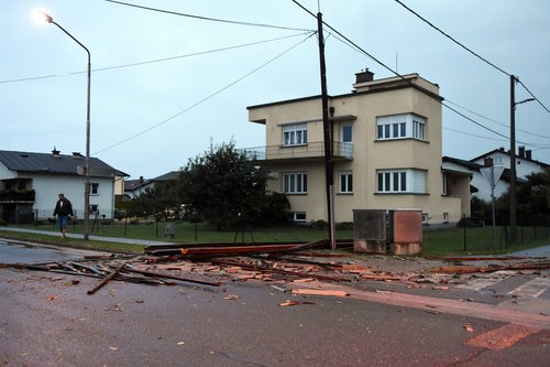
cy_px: 184
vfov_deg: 43.6
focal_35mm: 30
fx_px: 458
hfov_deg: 61.9
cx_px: 275
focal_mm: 20
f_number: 2.8
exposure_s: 1/30
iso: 4500
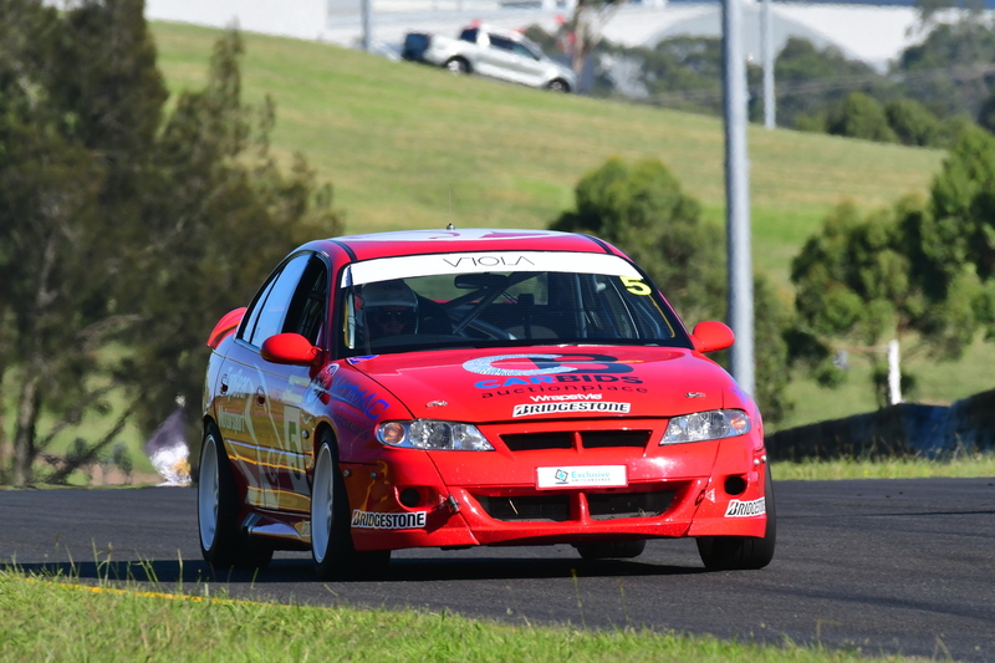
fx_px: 20724
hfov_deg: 2.8
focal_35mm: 750
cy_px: 332
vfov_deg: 1.8
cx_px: 498
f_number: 11
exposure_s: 1/640
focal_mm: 500
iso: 500
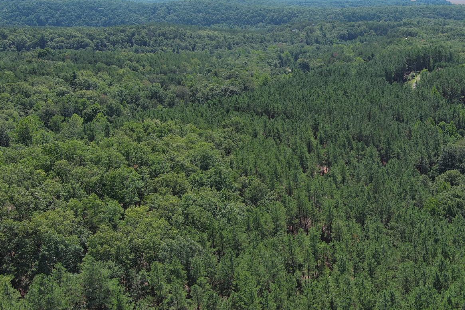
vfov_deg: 26.5
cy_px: 141
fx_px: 659
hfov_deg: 37.1
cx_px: 390
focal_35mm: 51
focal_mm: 10.57
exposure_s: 1/698
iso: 100
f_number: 2.8
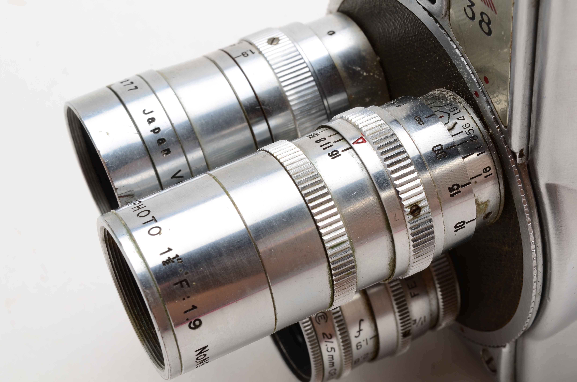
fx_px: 1320
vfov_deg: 16.5
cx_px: 288
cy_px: 191
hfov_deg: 24.7
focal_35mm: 82
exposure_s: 1/160
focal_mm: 55
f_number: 22
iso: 100
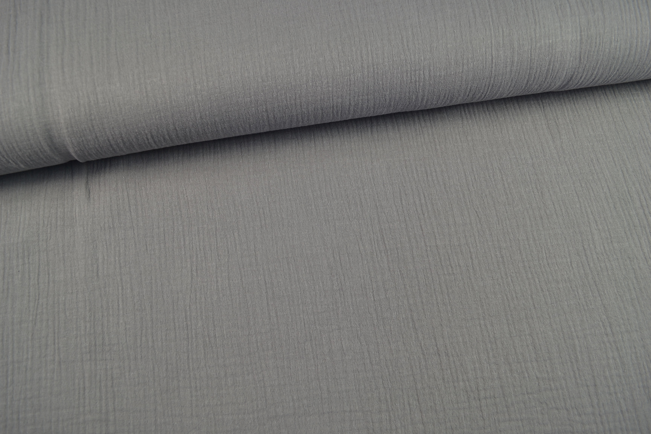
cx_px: 326
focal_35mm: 27
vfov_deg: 47.9
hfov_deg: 67.4
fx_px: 488
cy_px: 217
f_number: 5
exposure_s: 1/40
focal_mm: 18
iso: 100
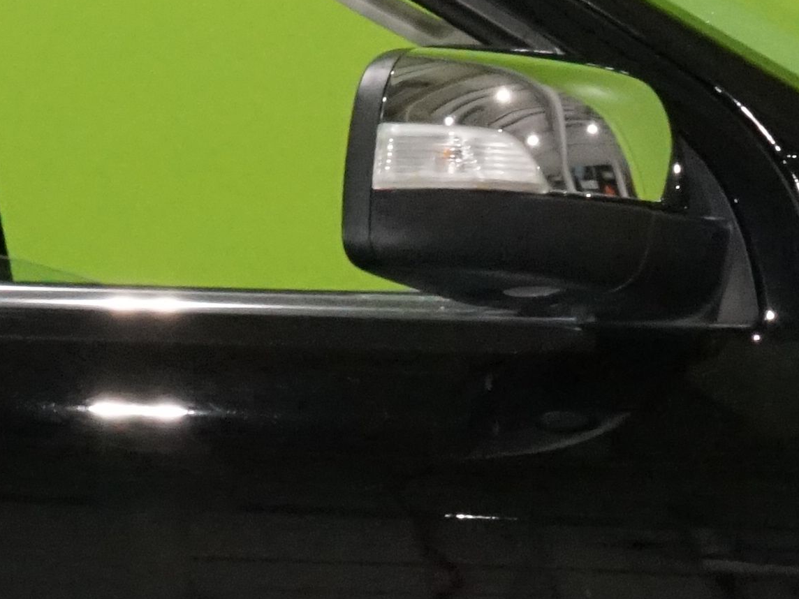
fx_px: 5701
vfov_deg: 6.0
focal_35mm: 247
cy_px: 528
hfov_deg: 8.0
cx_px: 918
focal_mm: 49
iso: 6400
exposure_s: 1/20
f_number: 25
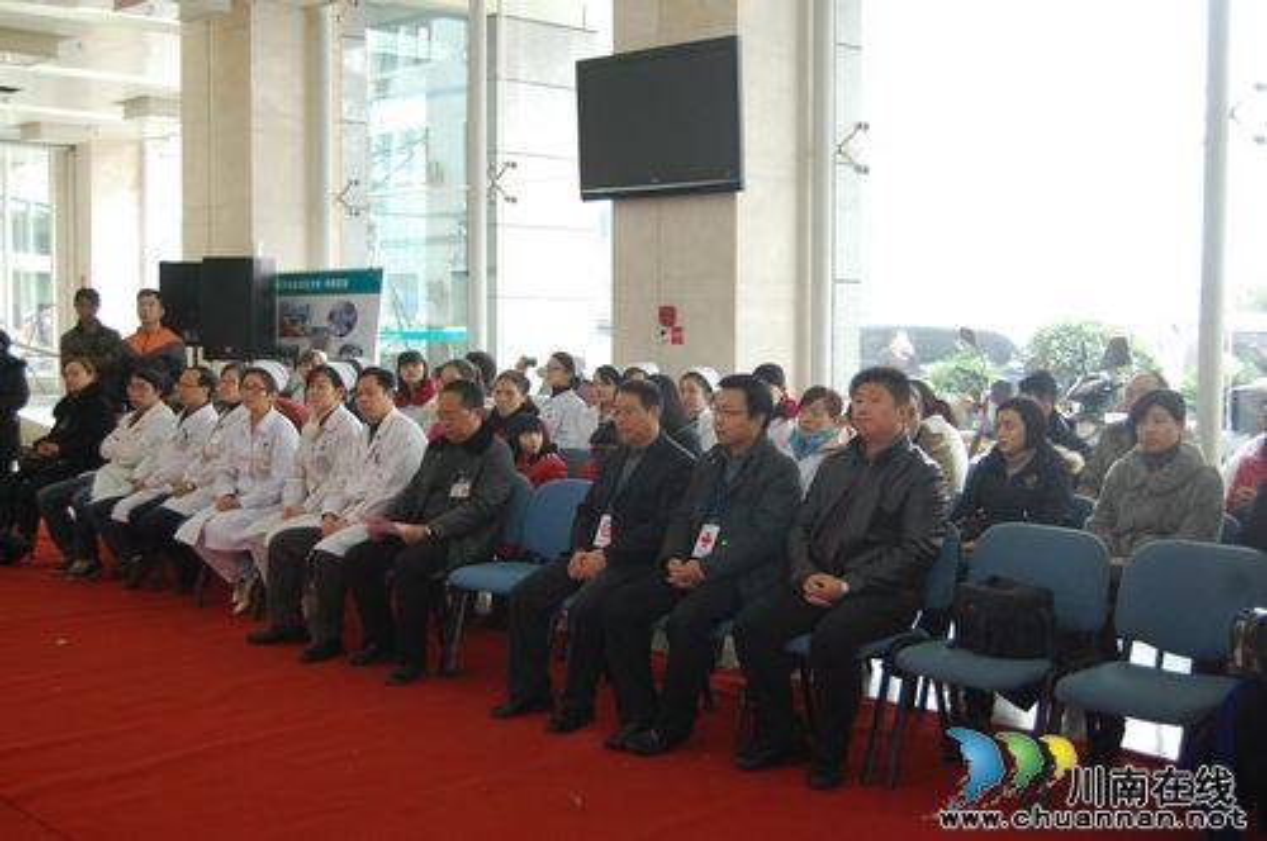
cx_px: 634
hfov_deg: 43.7
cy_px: 420
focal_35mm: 45
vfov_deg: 29.8
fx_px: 1582
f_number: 4.2
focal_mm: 30
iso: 800
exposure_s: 1/15
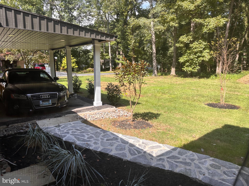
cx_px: 124
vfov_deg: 56.8
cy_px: 93
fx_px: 173
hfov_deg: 71.6
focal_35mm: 24
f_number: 1.78
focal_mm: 6.86
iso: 80
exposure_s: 1/903
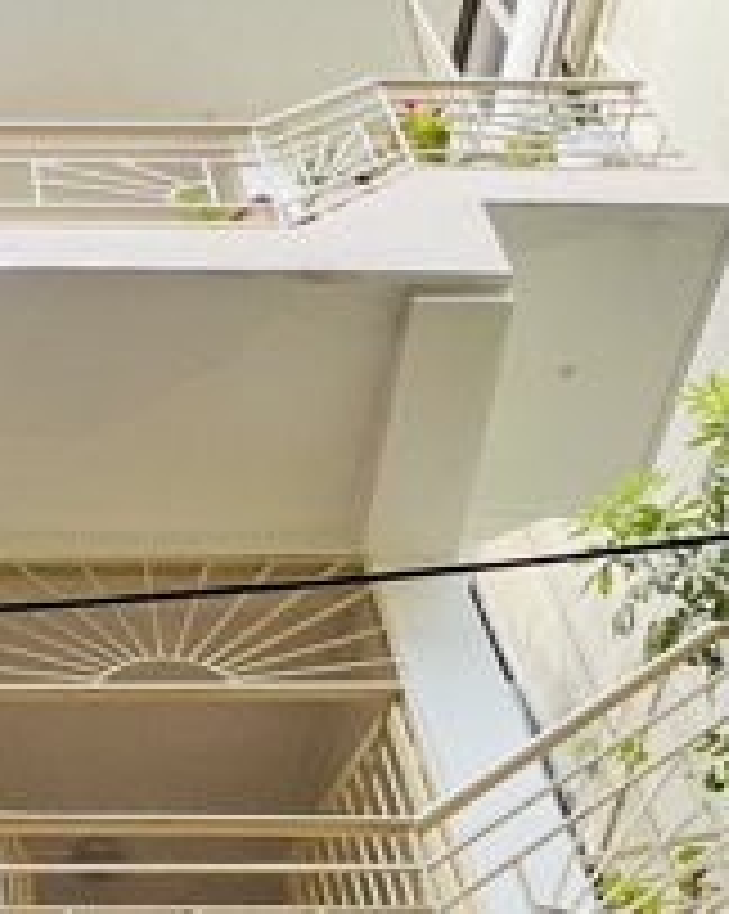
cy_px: 1000
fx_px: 1729
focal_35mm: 64
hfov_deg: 22.4
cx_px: -81
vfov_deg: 27.2
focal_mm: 1.57
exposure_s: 1/99
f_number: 1.8
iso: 160
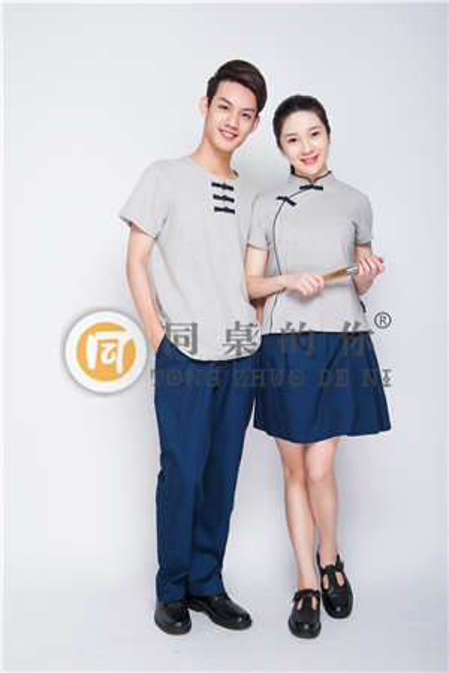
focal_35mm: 42
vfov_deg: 46.4
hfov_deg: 31.9
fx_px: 786
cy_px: 336
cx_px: 224
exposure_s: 1/125
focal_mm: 42
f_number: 13
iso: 200
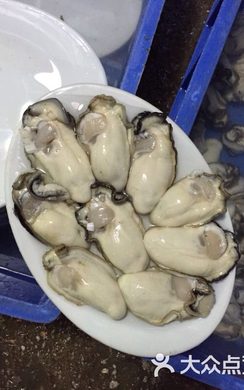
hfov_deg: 40.6
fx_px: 330
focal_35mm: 31
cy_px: 194
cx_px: 127
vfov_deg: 61.2
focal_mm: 4.15
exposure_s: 1/15
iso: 320
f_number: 2.2
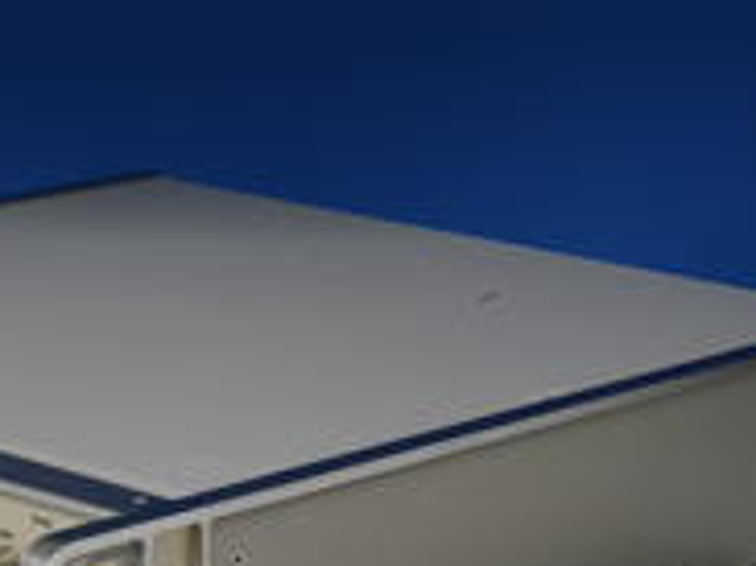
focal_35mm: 162
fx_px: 3536
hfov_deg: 12.1
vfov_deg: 9.1
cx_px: 120
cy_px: 521
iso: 400
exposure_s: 1/25
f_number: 9
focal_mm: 37
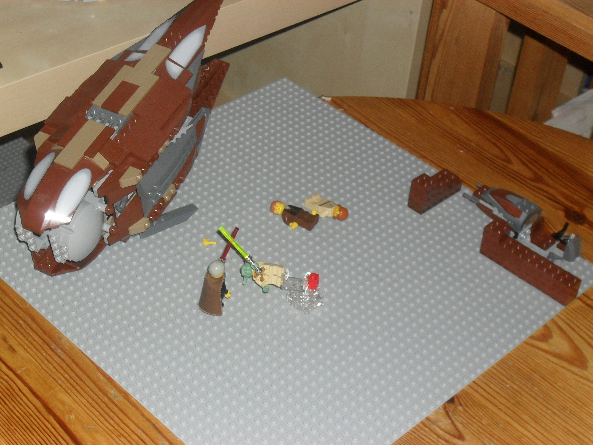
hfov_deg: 29.4
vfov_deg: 22.3
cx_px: 296
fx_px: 1131
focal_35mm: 66
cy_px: 222
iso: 200
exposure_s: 1/60
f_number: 4.6
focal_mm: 11.7
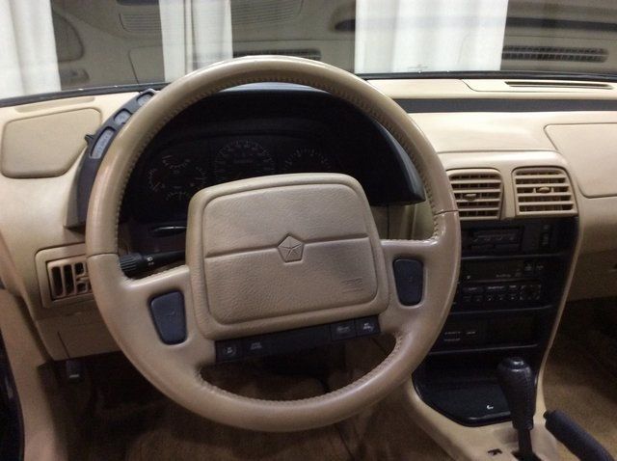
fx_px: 570
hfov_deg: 56.9
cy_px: 230
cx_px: 308
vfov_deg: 44.1
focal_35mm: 32
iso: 160
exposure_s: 1/24
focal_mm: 3.3
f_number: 2.4
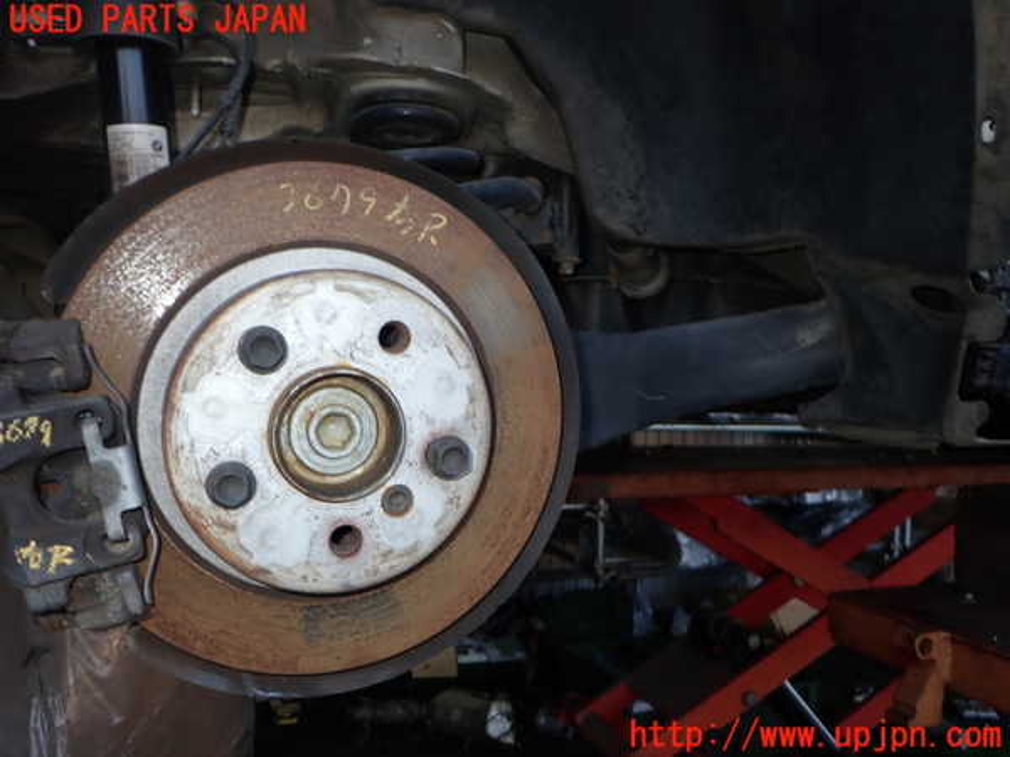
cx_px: 505
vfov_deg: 46.8
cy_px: 378
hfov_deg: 60.0
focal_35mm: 30
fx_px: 875
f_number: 6.3
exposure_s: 1/30
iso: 125
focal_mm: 5.4
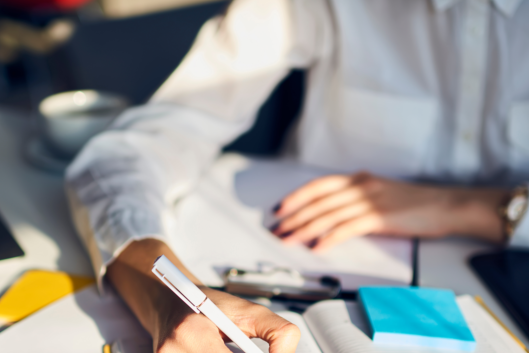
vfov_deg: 23.0
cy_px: 289
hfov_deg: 34.5
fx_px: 853
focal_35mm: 58
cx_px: 242
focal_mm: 35
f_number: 1.8
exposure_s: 1/640
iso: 100
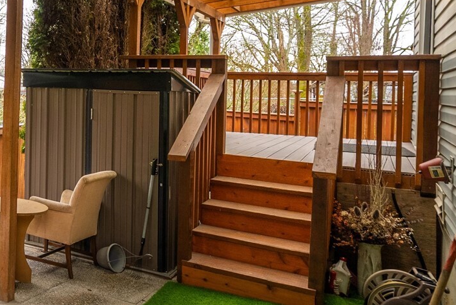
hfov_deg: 44.2
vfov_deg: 36.8
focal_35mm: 36
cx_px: -13
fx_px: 456
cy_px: 121
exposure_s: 1/30
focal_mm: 15
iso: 400
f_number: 7.1
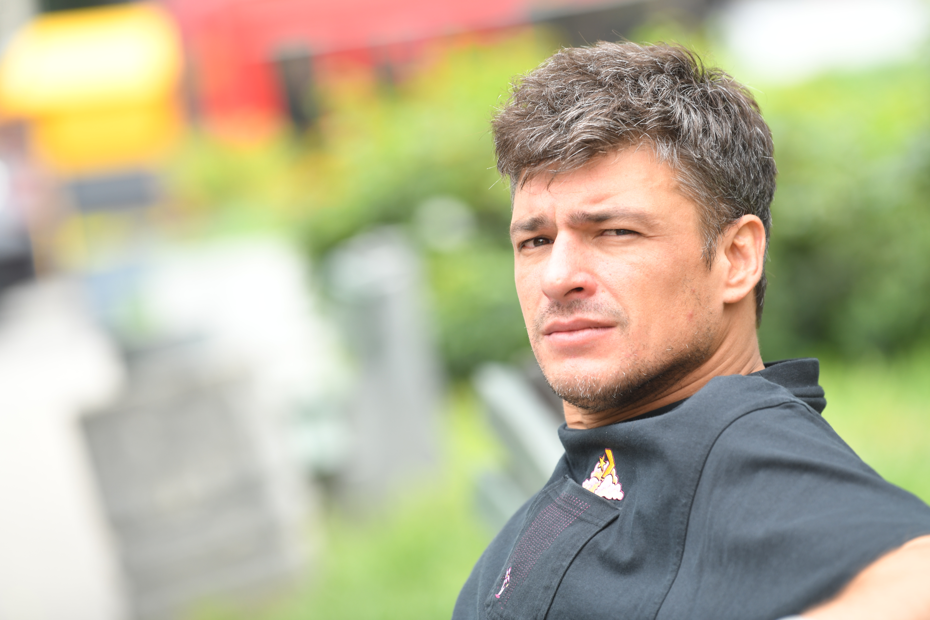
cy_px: 310
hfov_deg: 10.3
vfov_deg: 6.9
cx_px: 465
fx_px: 5166
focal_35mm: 200
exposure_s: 1/320
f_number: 4
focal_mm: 200
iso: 320
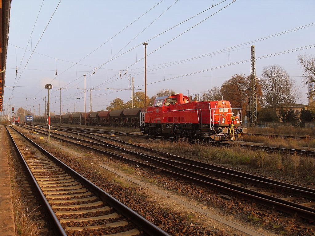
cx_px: 158
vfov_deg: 36.0
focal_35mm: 40
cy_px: 118
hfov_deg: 46.8
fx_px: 364
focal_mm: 7.1
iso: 80
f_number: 3.1
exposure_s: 1/250
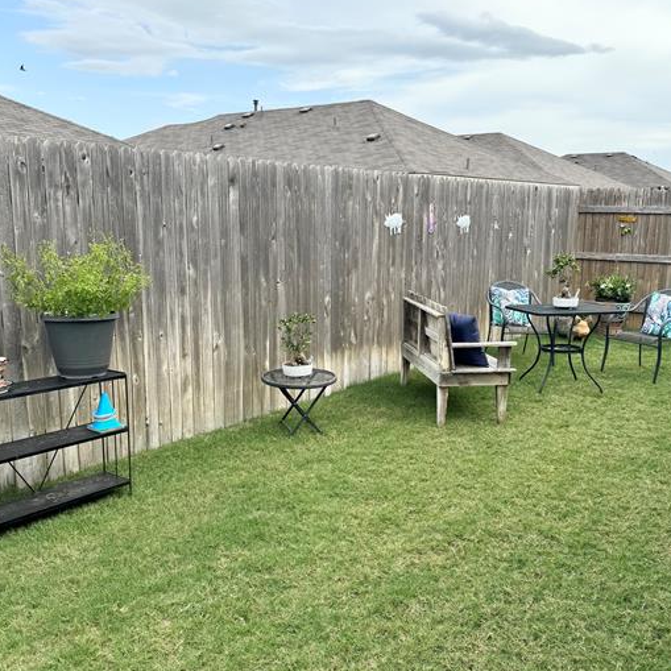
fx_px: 702
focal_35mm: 32
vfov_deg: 51.1
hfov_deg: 51.1
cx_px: 352
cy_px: 344
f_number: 1.78
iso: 80
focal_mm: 6.76
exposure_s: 1/2415
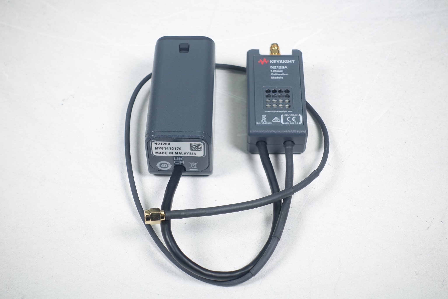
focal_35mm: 67
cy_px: 150
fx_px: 834
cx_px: 224
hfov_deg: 30.1
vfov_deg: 20.3
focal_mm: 24.64
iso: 125
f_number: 4
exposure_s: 1/250
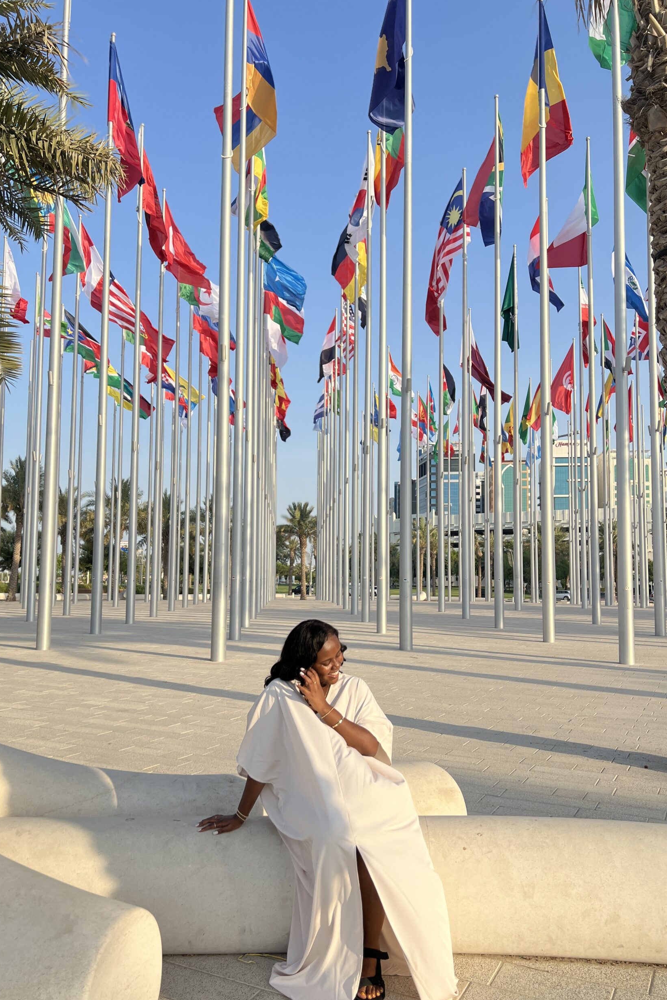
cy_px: 517
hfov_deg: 46.4
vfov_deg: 65.5
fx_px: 778
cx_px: 325
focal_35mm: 28
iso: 50
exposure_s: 1/2083
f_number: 1.5
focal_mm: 5.7
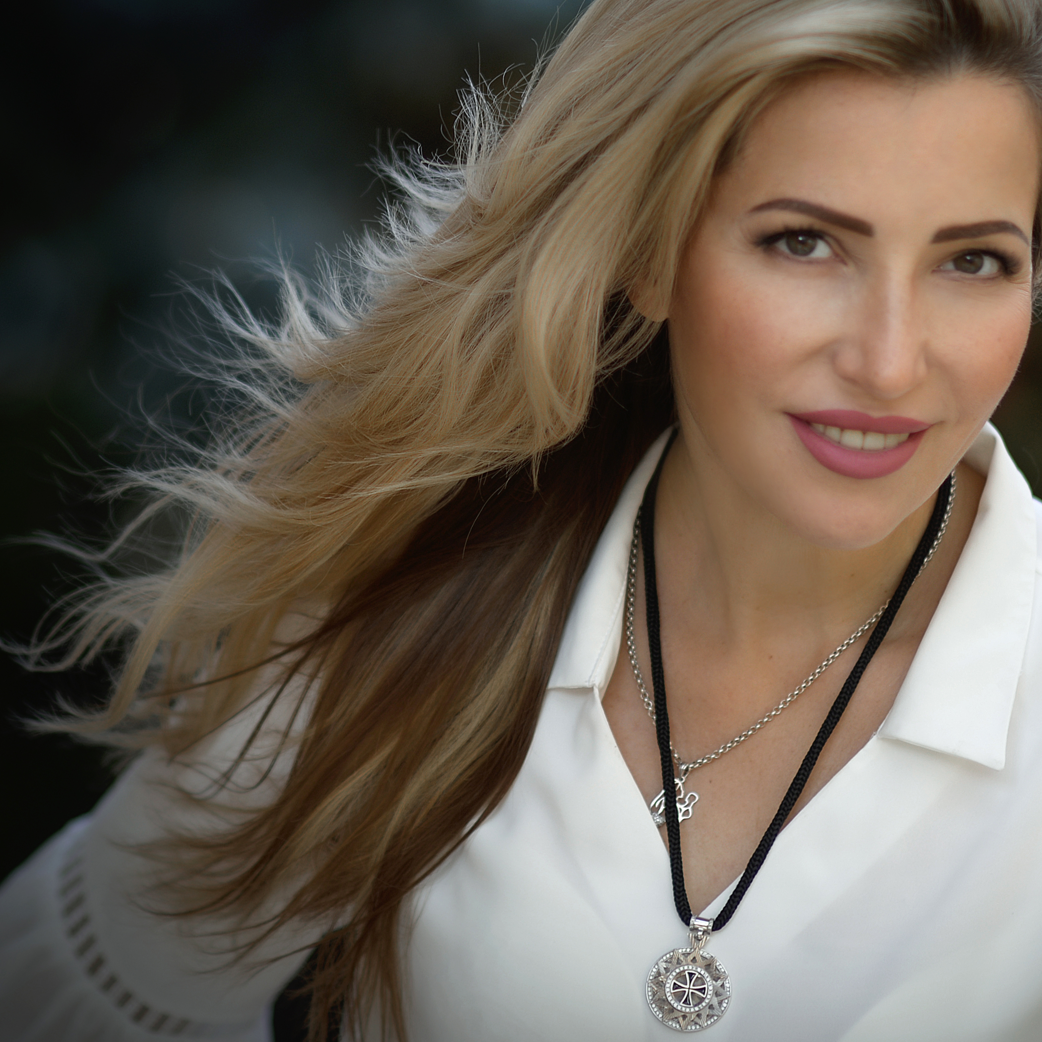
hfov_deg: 13.5
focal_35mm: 129
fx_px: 4393
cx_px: 689
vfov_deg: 13.5
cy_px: 435
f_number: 1.6
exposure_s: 1/1600
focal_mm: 85
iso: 125
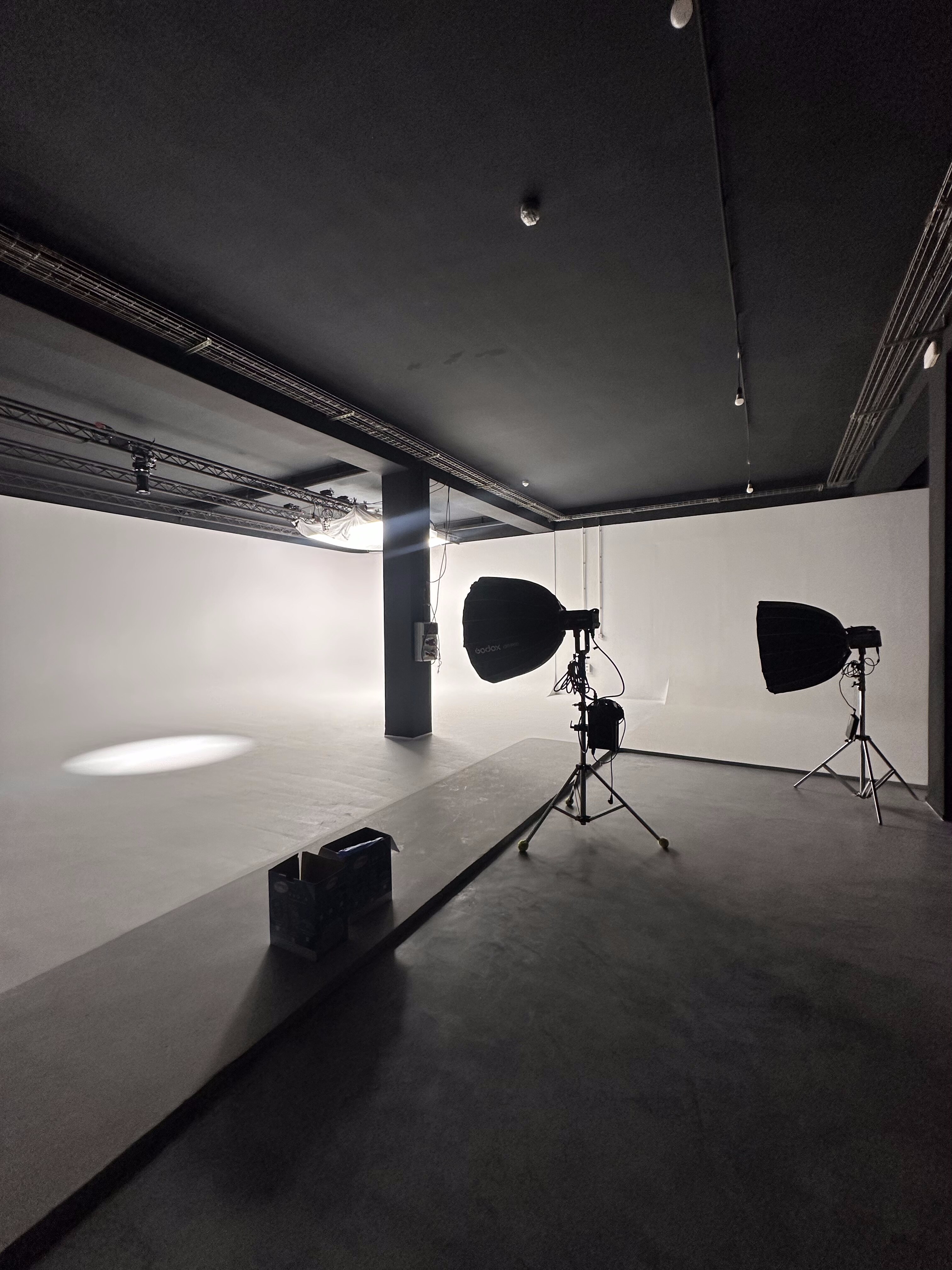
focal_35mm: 14
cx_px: 476
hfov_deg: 85.7
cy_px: 635
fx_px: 513
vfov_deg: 102.1
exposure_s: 1/101
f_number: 2.2
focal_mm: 2.22
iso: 160
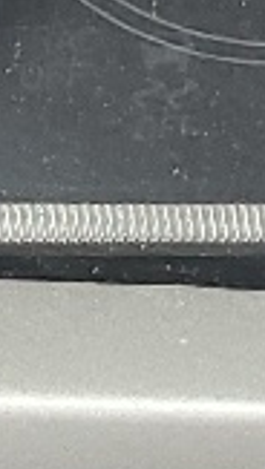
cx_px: -769
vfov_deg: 7.6
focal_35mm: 278
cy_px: -302
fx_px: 3464
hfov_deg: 4.1
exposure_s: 1/120
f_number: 1.5
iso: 66
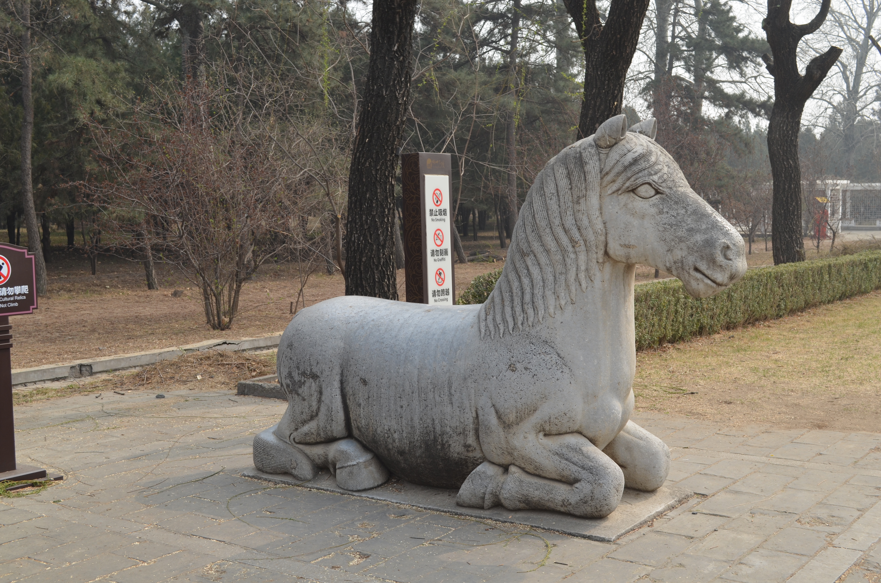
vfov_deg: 28.0
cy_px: 292
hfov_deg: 41.2
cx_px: 440
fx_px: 1172
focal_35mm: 48
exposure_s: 1/250
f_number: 8
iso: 160
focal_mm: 32
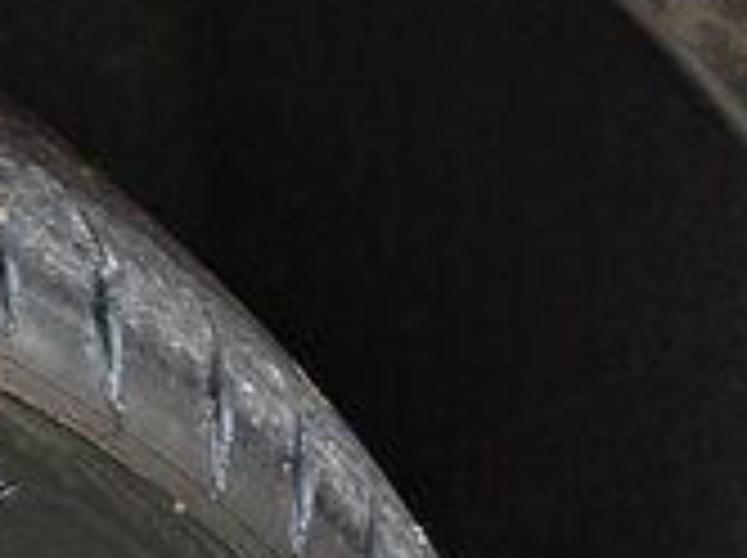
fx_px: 2500
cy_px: 1210
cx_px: -788
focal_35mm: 116
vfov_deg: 11.2
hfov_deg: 14.1
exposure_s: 1/60
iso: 200
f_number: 1.78
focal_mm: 6.76
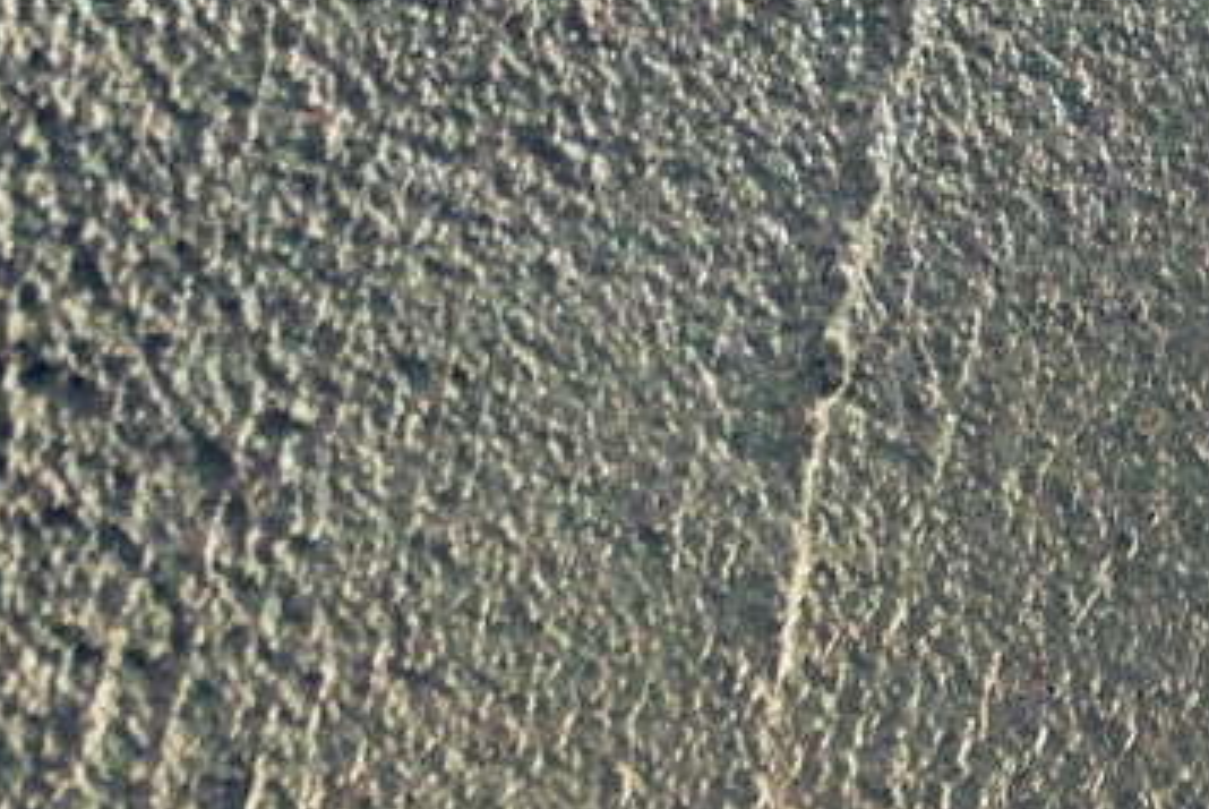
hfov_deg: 8.9
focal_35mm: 202
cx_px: 3192
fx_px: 6789
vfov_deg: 6.8
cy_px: -155
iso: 400
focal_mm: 24
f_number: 3.5
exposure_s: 1/250
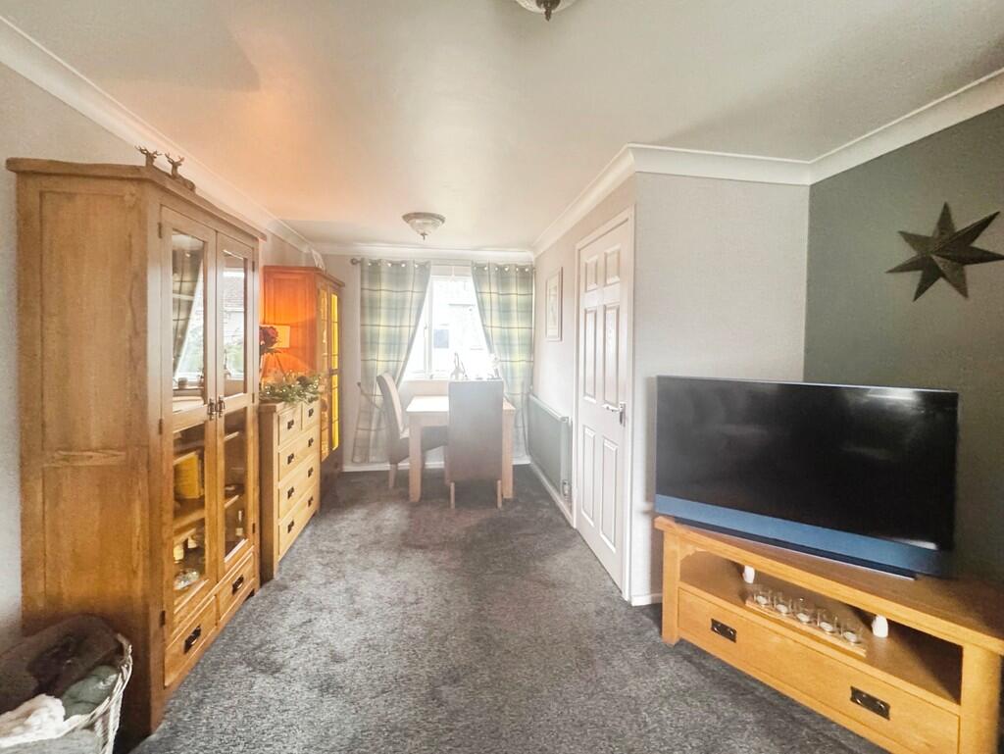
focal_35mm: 14
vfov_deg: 85.7
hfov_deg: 102.0
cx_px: 502
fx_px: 406
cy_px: 377
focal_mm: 2.22
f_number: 2.2
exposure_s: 1/50
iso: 640
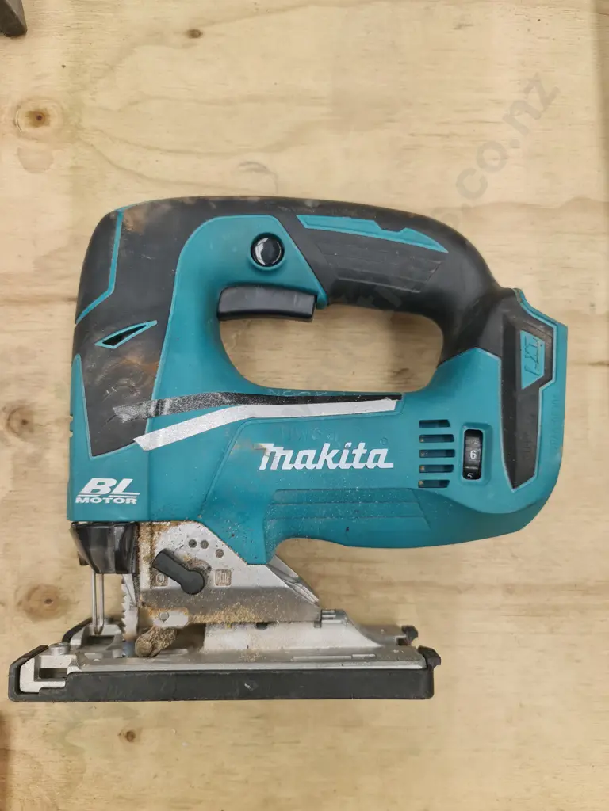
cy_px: 406
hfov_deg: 54.9
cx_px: 304
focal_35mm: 25
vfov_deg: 69.4
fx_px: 586
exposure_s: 1/100
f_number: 1.8
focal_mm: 7
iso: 100
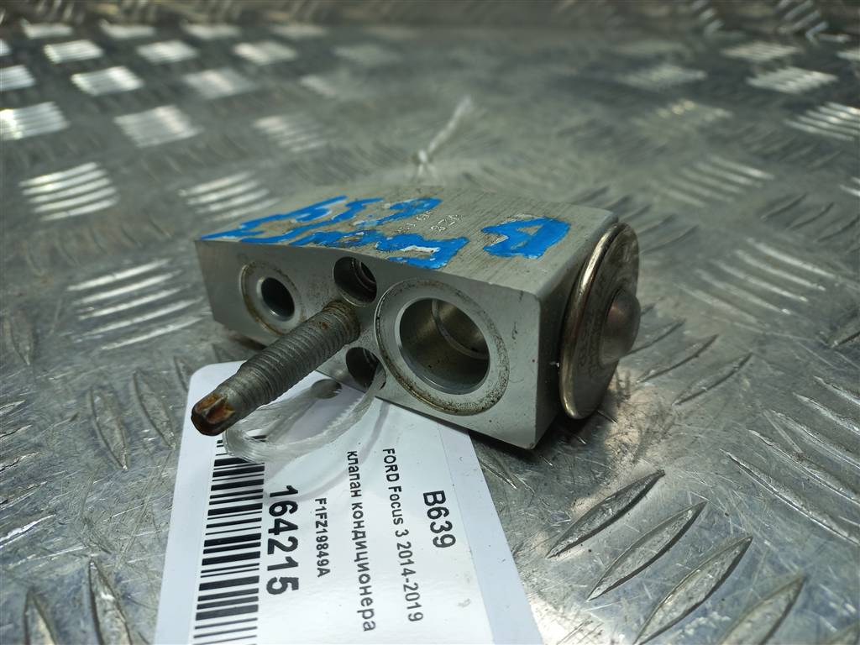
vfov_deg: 54.9
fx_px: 621
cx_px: 430
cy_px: 322
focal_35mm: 25
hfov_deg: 69.4
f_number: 1.8
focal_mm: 4.6
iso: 40
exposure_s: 1/100
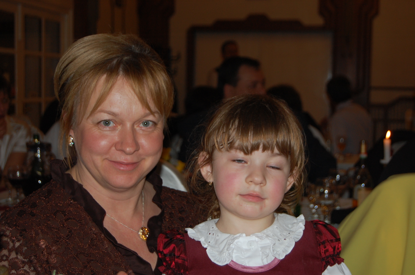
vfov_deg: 19.7
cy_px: 138
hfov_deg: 29.3
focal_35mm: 69
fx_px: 794
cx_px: 208
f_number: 5.3
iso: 400
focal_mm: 46
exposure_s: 1/60
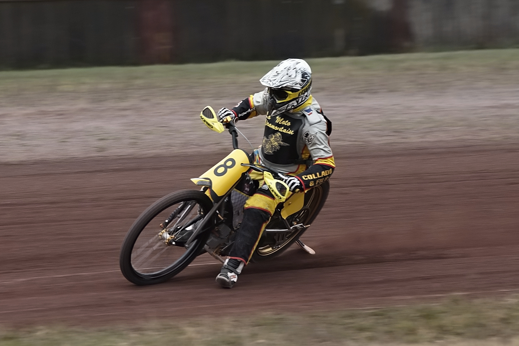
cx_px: 246
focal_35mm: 367
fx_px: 5291
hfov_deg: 5.6
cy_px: 162
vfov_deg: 3.7
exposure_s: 1/400
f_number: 9
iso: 400
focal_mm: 230
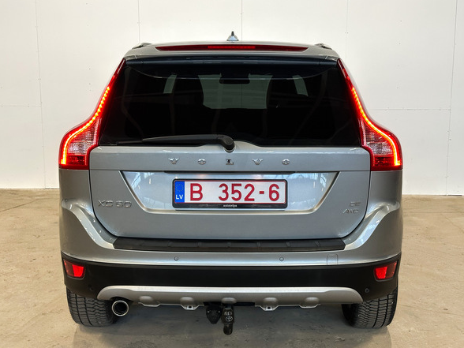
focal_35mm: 49
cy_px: 172
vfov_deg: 29.7
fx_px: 657
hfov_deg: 38.9
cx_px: 234
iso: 125
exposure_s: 1/55
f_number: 1.8
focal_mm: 6.86
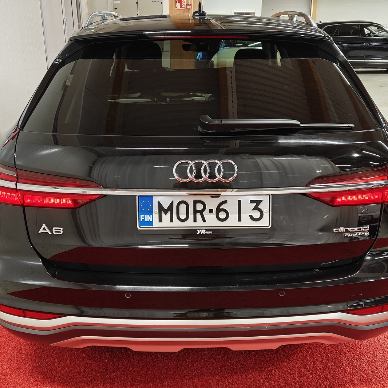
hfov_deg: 44.9
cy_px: 195
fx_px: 469
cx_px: 204
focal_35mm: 37
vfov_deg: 44.9
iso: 100
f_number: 1.8
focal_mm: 5.59
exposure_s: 1/50
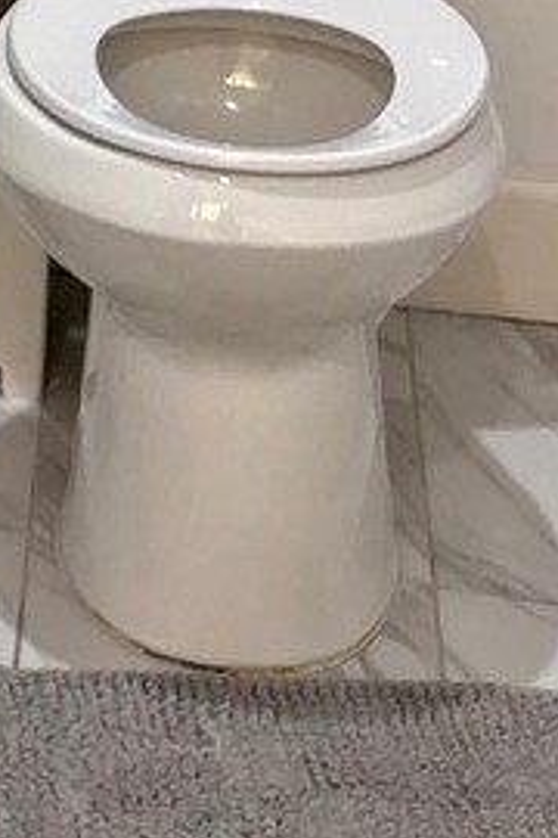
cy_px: -723
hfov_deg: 7.9
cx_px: -1026
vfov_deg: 12.1
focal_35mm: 154
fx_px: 3580
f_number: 1.6
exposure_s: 1/60
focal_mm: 5.96
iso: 80
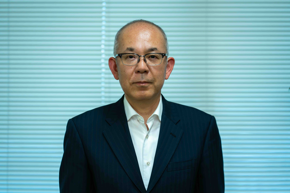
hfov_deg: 23.9
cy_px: 96
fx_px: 685
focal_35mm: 85
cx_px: 145
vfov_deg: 16.1
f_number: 2.8
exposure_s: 1/100
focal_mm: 85
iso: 320
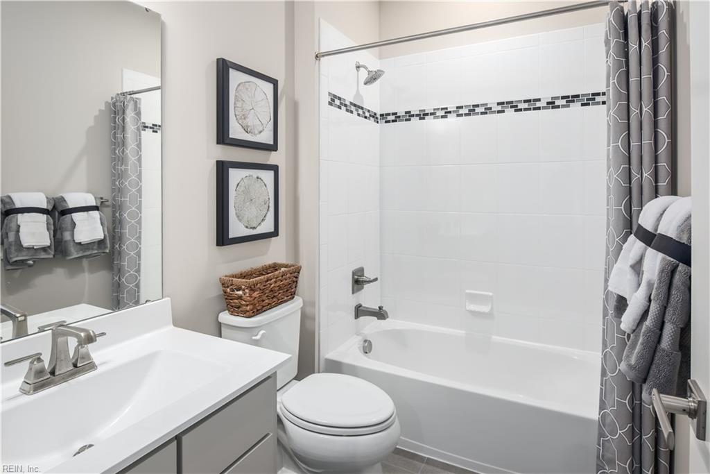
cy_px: 237
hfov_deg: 86.9
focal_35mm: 19
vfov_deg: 64.6
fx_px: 375
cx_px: 355
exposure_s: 1/250
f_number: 8
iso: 200
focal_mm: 19
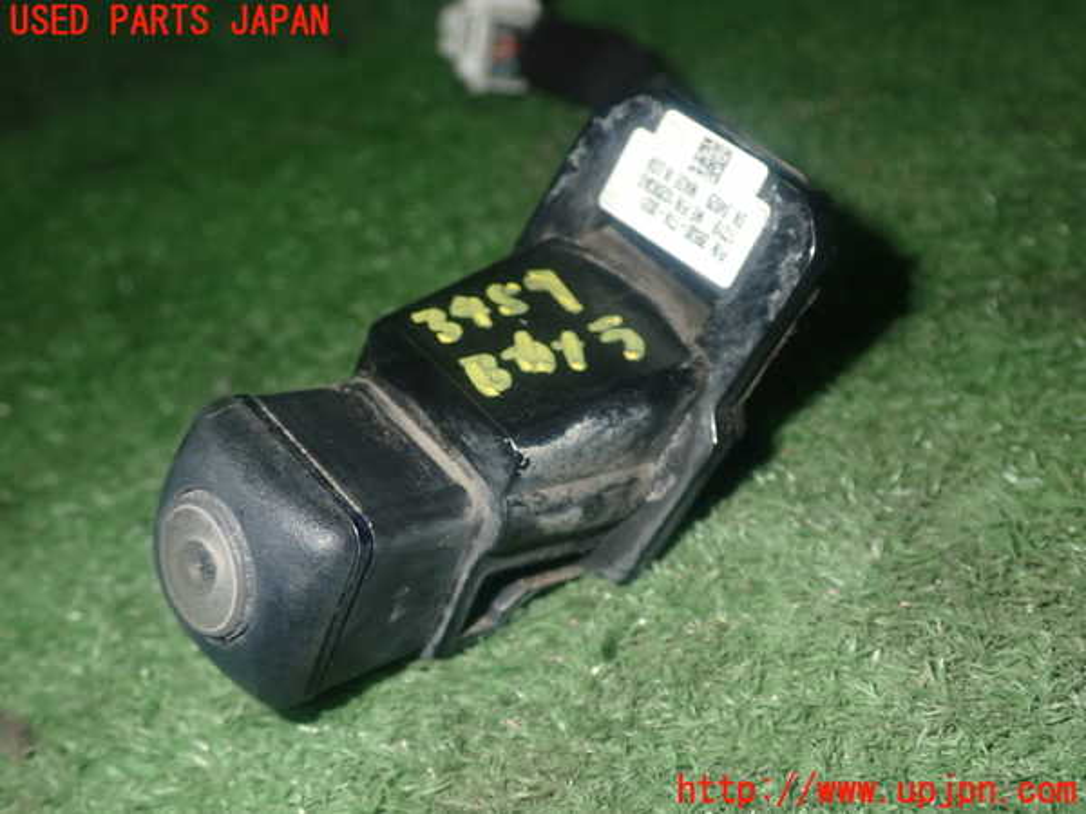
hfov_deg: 42.9
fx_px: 1380
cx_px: 543
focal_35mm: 44
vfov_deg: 32.9
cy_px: 407
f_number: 9
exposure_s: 1/40
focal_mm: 7.84
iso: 320
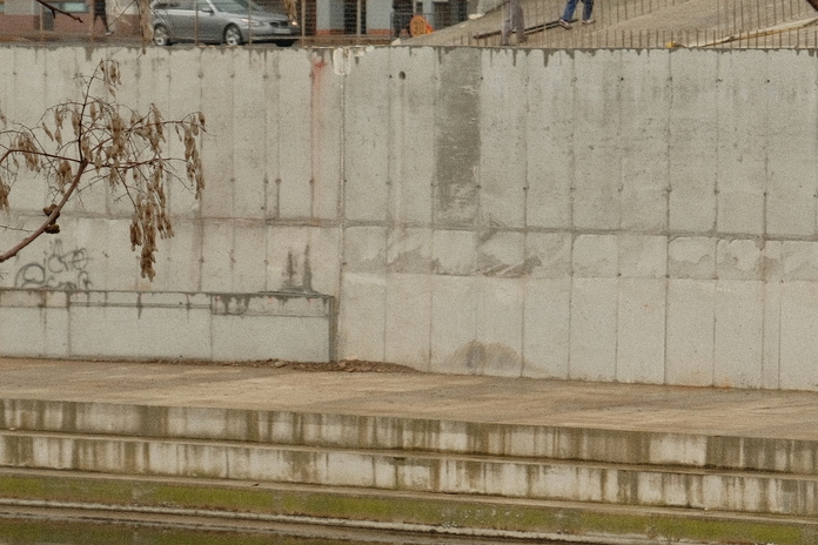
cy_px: 363
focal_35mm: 227
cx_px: 1448
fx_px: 5158
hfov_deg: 8.7
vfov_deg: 6.1
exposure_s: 1/170
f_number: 5.6
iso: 125
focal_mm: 41.1
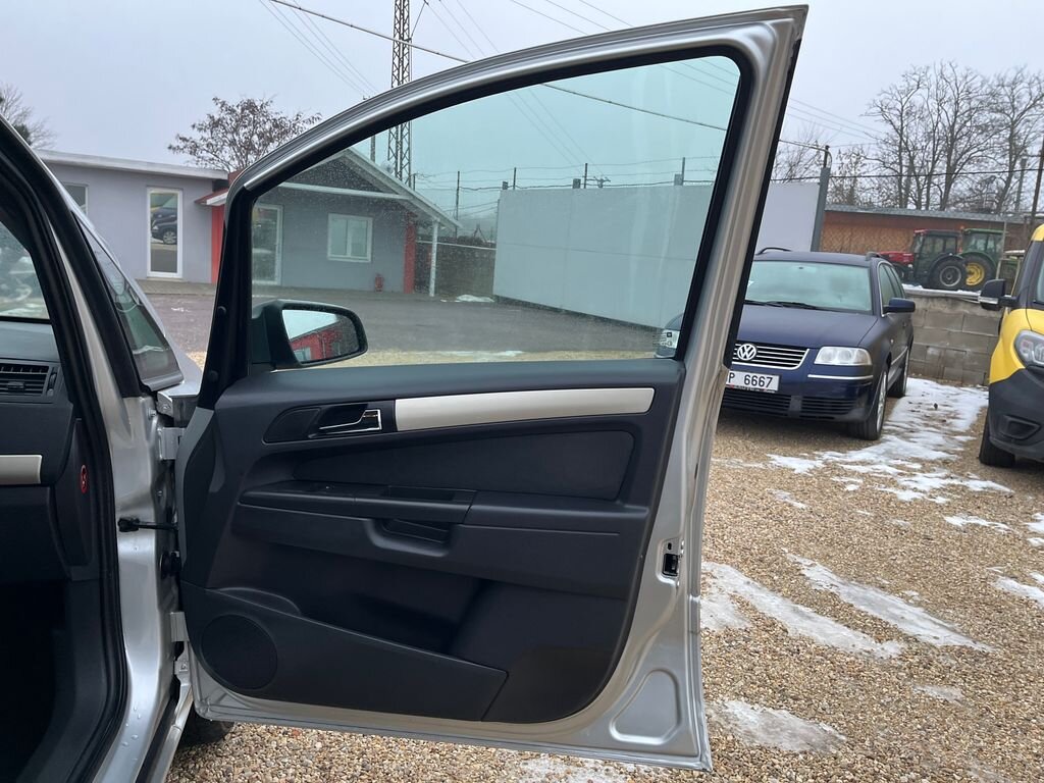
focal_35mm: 26
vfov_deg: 53.1
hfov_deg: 67.3
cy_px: 392
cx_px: 522
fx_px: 784
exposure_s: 1/102
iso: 125
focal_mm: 5.1
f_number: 1.6
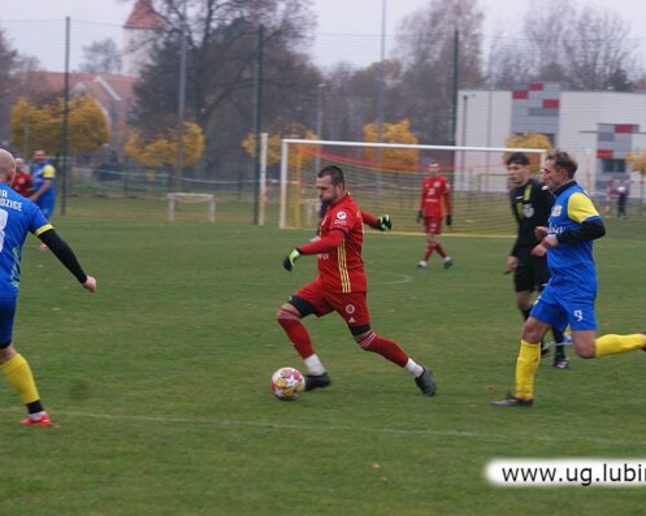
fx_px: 4223
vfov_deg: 7.0
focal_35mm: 221
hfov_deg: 8.7
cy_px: 259
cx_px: 337
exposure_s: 1/125
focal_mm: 130
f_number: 5.6
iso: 800
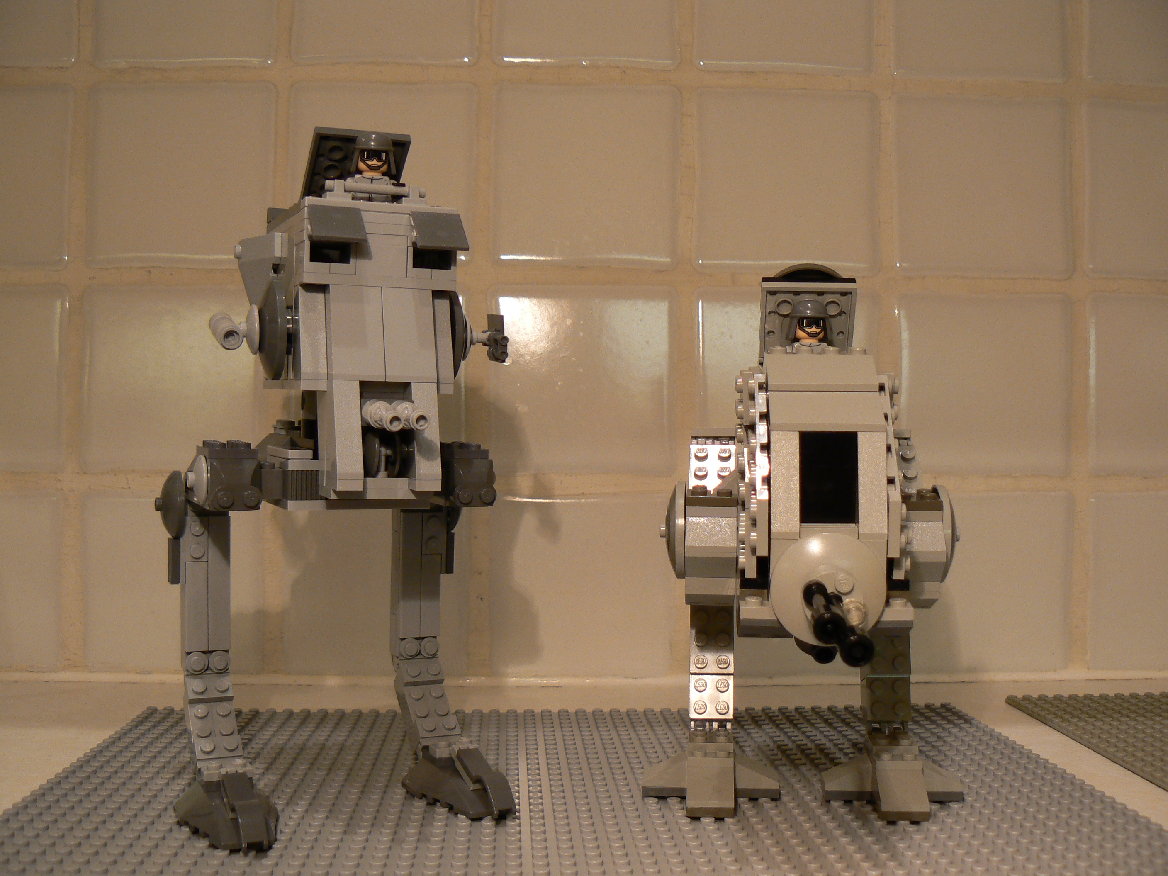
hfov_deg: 51.4
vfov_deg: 39.7
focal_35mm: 36
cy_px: 438
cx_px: 584
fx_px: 1215
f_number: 2.8
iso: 100
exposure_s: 1/20
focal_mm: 6
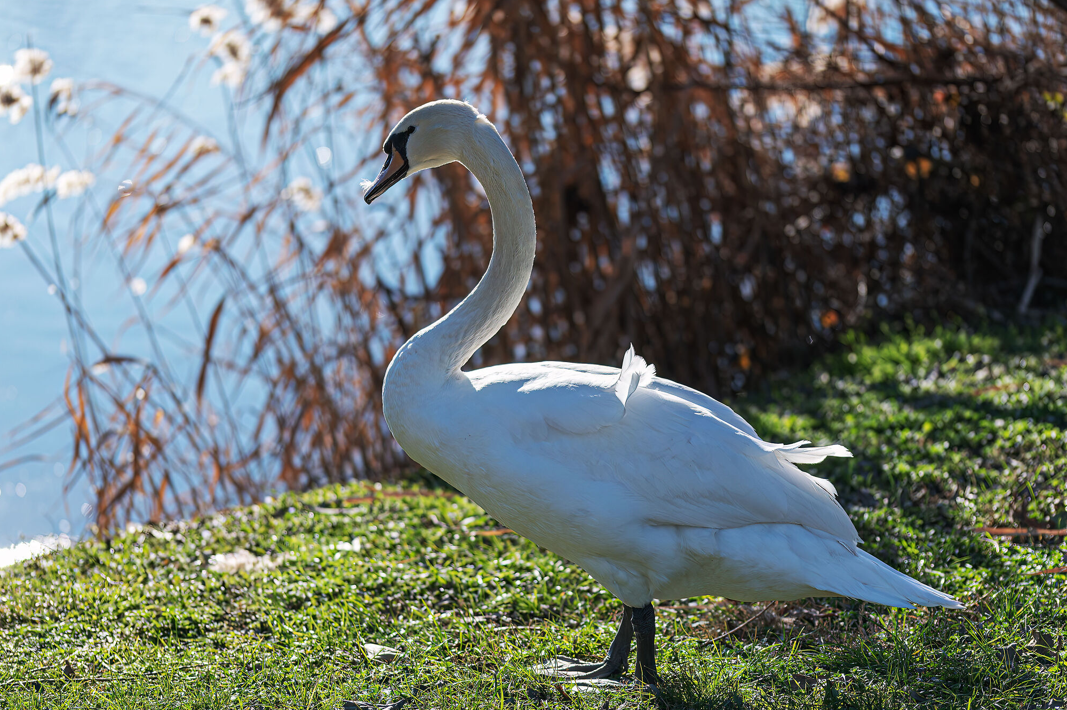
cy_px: 376
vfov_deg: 10.9
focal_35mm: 126
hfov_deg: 16.3
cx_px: 501
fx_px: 3732
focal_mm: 105
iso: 125
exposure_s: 1/1600
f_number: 3
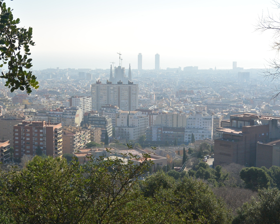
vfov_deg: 21.0
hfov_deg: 26.1
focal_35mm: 73
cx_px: 132
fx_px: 605
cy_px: 108
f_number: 4.8
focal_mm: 19.9
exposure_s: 1/800
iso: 100
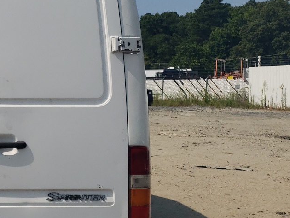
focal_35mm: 66
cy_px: 109
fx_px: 553
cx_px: -25
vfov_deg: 22.3
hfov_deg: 27.1
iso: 50
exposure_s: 1/10000
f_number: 1.5
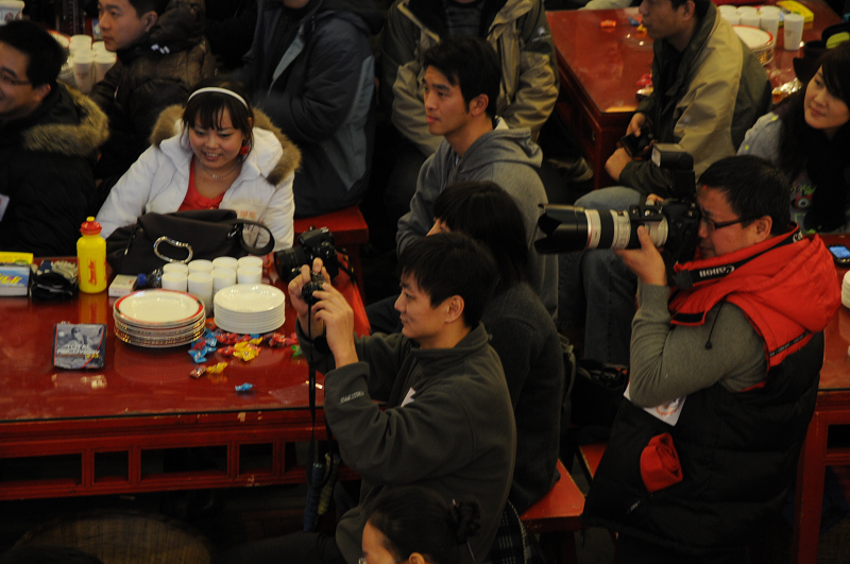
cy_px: 282
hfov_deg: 16.1
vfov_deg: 10.7
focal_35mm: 128
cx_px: 425
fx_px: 3006
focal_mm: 85
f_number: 5.6
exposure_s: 1/10
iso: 640
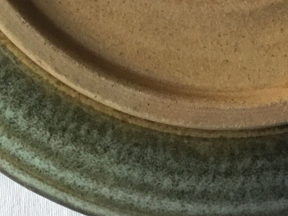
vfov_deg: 11.4
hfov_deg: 16.0
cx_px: 160
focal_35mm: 123
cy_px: -133
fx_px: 1023
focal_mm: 3.3
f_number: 2.4
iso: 160
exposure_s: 1/33
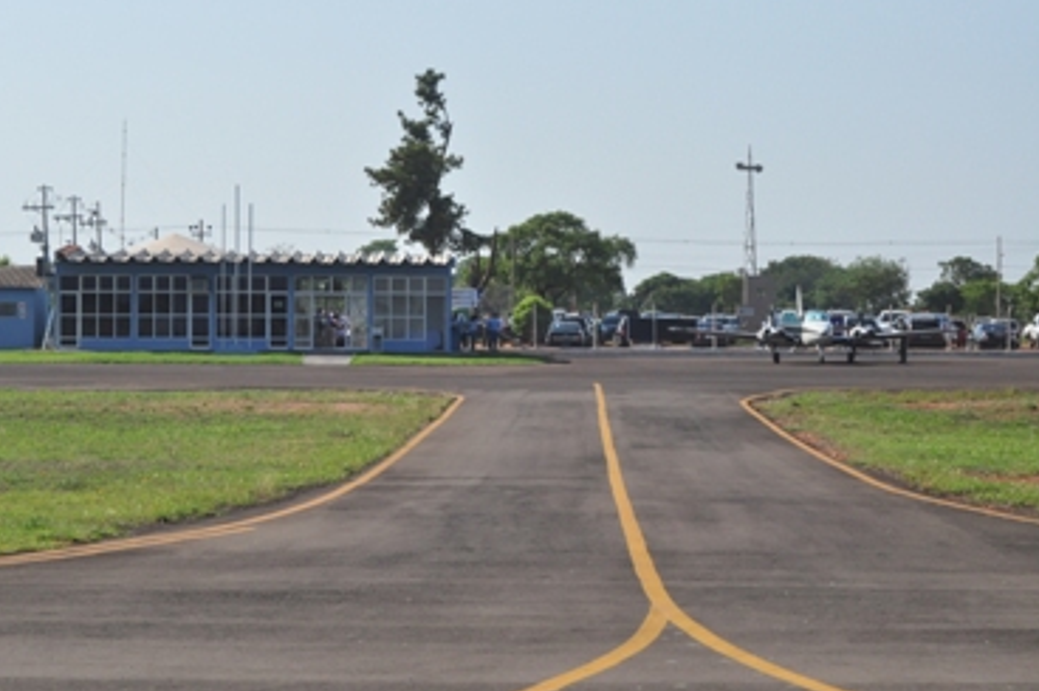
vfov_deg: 12.0
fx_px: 3289
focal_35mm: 114
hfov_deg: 18.0
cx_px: 480
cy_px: 355
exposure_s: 1/1600
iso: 800
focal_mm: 70
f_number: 10
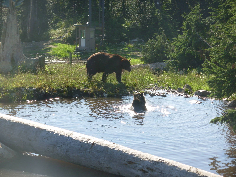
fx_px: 709
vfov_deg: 14.2
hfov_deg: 18.9
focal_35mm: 104
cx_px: 118
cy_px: 88
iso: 50
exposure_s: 1/384
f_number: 4
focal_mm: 17.2
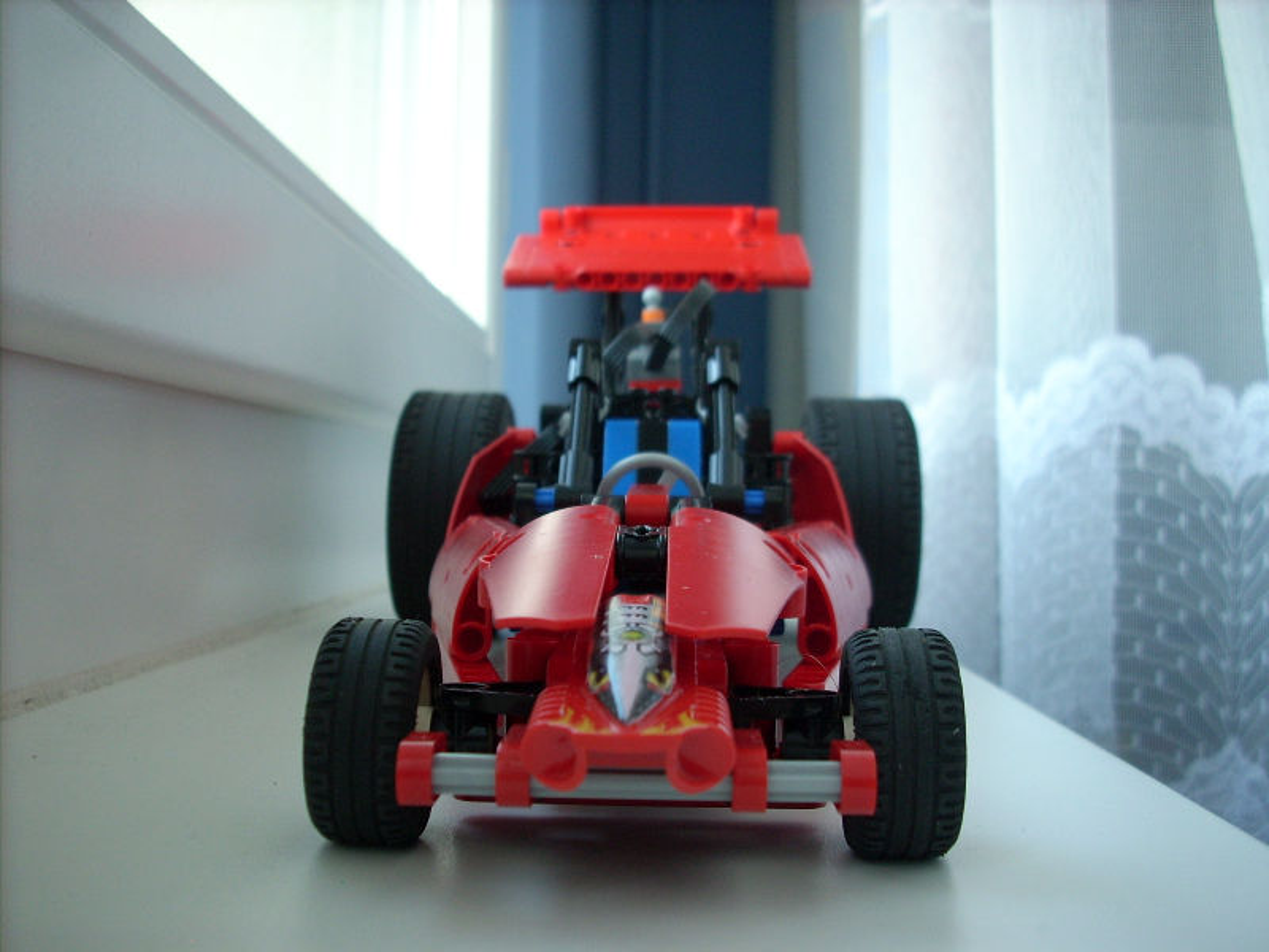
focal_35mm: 37
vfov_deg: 38.7
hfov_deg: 50.1
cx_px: 634
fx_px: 1356
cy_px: 476
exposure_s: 1/30
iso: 113
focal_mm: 6.2
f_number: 2.8
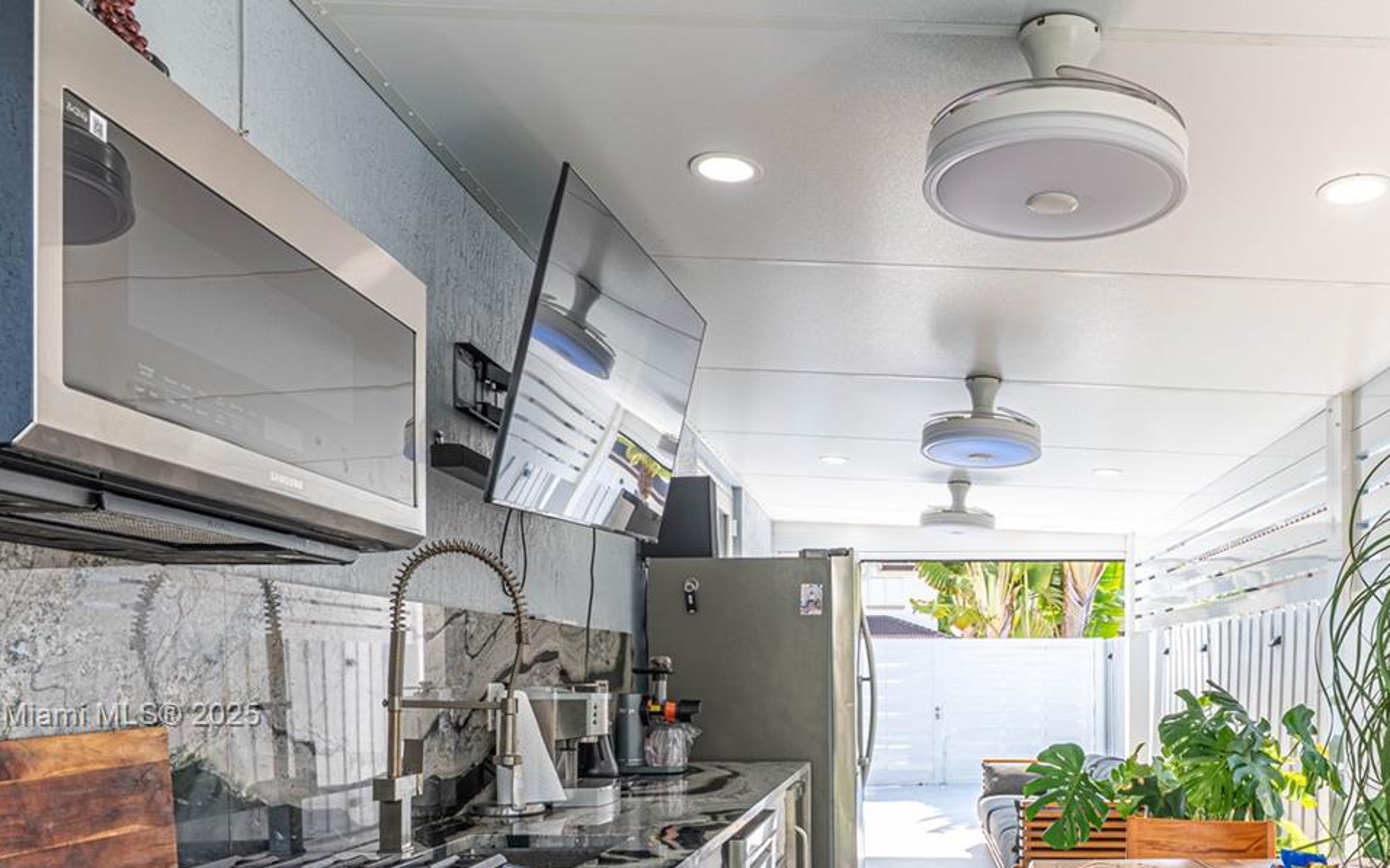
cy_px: 717
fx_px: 1098
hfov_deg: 62.6
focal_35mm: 29
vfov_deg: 41.0
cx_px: 958
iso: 100
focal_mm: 17
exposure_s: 1/160
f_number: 9
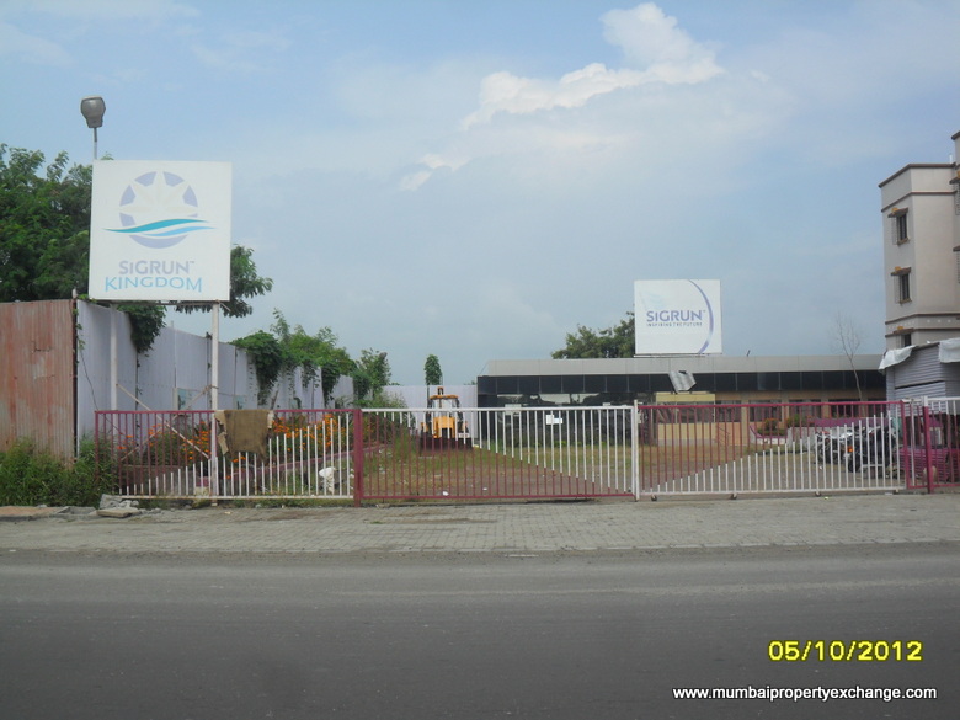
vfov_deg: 32.9
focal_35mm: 44
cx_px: 480
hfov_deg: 42.9
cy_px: 360
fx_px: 1220
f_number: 4.5
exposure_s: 1/1000
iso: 100
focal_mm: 7.8
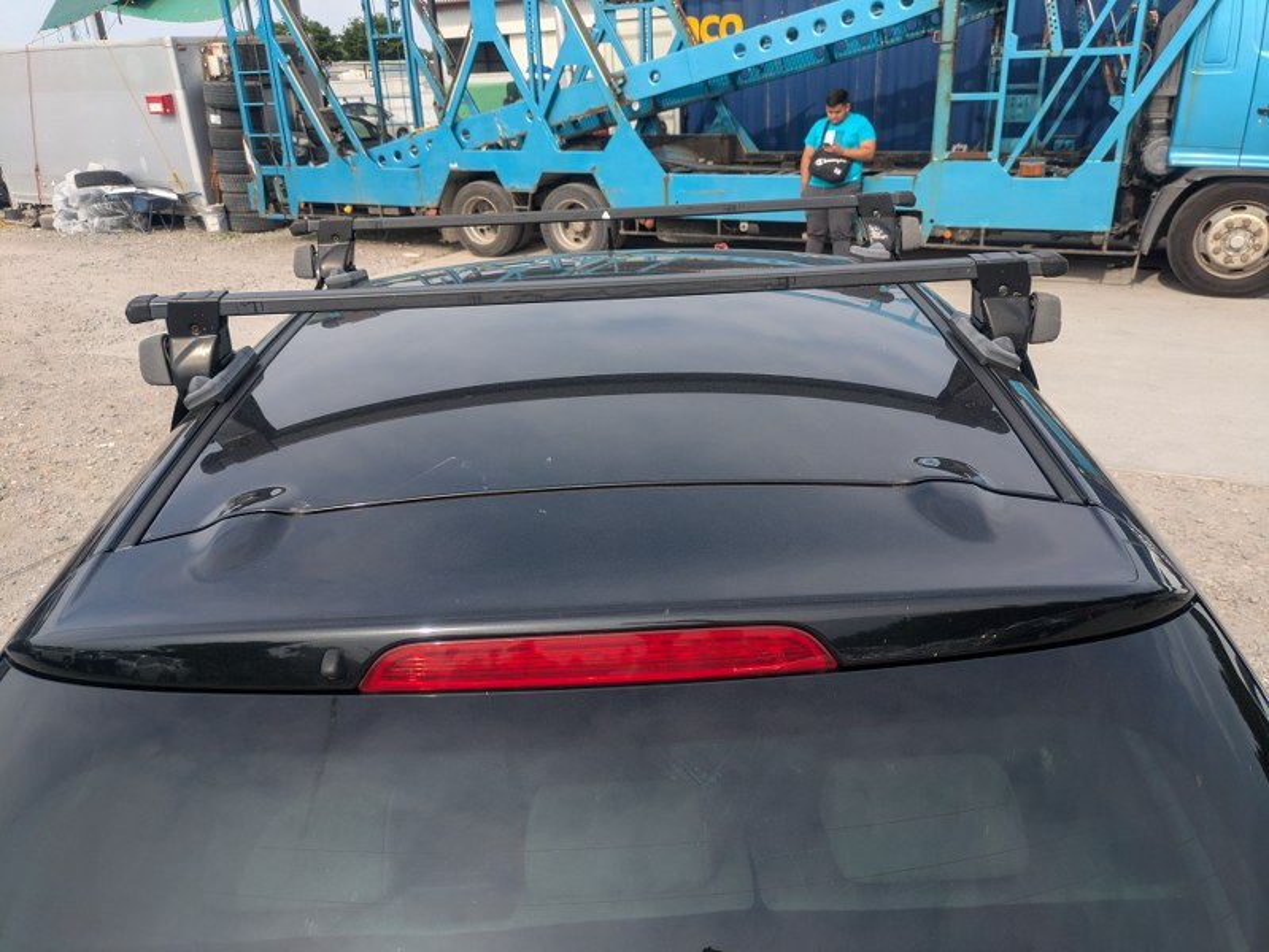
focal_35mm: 25
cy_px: 476
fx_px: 917
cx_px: 634
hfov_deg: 69.4
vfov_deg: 54.9
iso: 45
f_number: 1.89
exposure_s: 1/899
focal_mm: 5.43
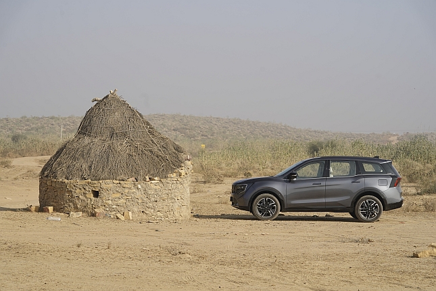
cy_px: 146
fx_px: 1247
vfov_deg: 13.3
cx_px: 218
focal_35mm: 103
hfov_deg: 19.8
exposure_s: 1/400
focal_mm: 103
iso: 250
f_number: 8
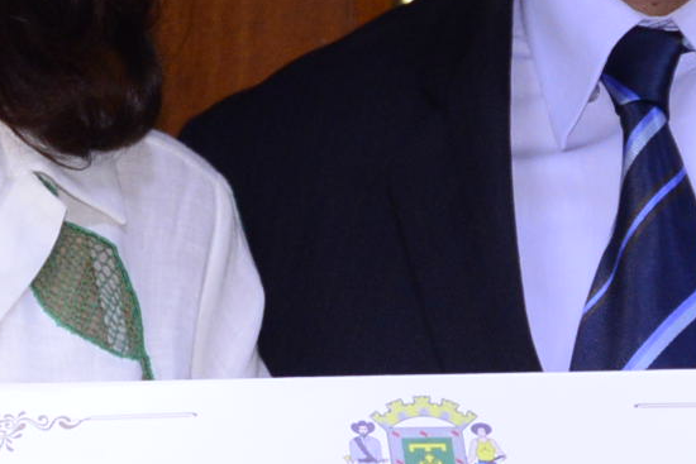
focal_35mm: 339
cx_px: 202
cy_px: 302
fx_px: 6555
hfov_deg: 6.1
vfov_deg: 4.1
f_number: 5
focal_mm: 62
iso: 2000
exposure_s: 1/60
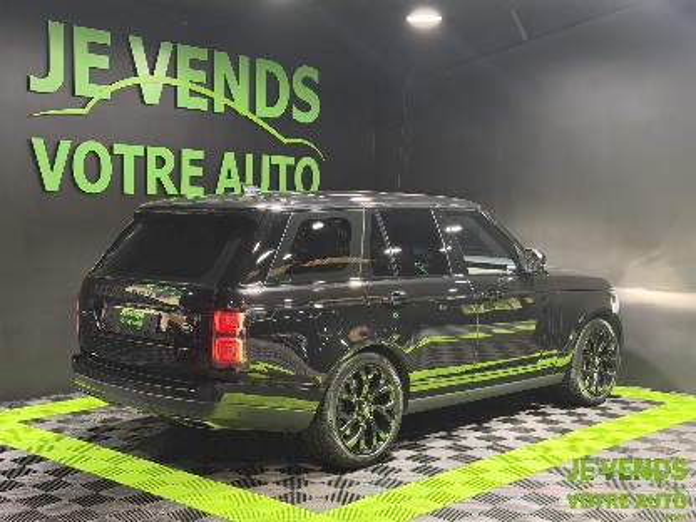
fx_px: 965
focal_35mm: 48
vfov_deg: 30.3
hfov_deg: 39.7
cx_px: 348
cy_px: 261
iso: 200
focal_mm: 6.76
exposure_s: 1/33
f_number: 1.78
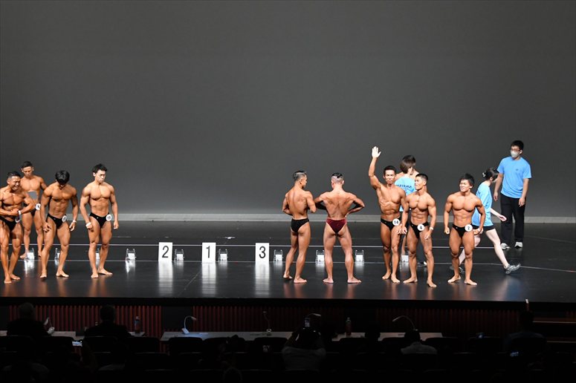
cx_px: 288
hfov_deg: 19.5
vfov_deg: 13.0
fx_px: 1679
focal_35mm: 105
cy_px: 192
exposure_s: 1/400
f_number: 5.6
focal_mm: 70
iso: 4000
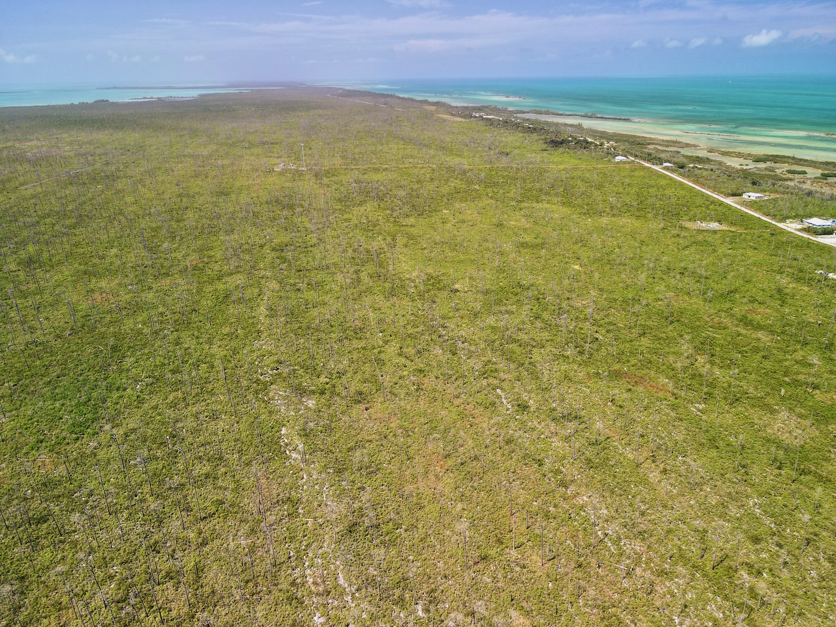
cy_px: 314
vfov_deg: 56.8
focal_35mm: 24
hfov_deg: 71.6
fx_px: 580
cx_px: 418
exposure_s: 1/40
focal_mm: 4.5
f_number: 2.8
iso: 100
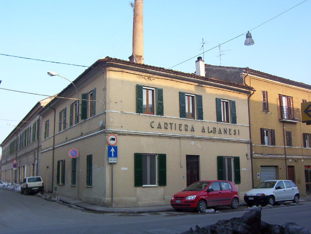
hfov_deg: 51.4
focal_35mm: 36
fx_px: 323
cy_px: 117
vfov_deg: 39.7
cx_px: 156
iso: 100
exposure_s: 1/759
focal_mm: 5.54
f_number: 2.76
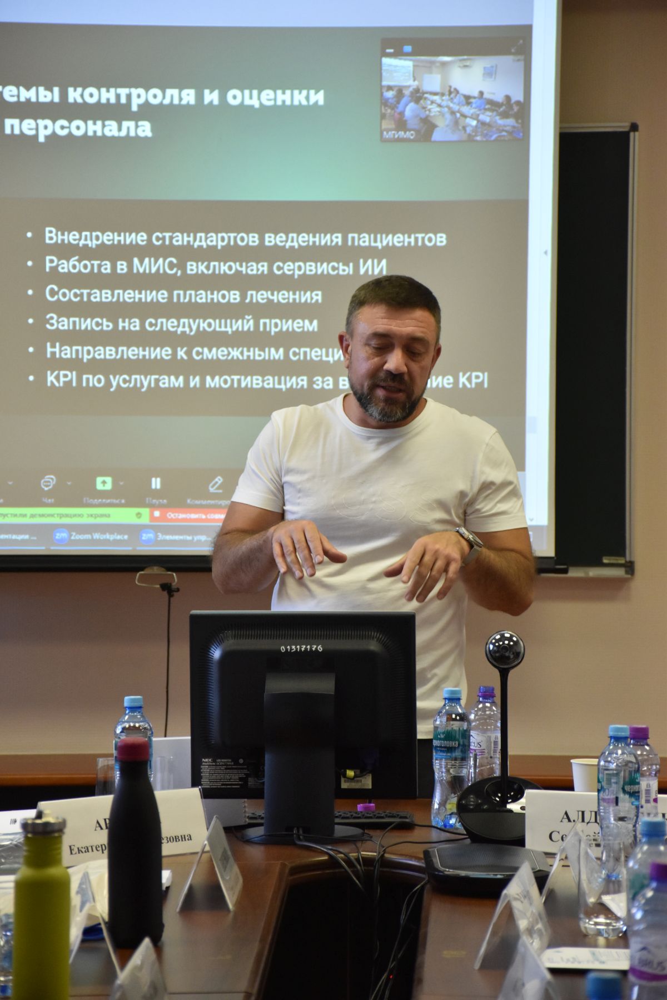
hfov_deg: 10.2
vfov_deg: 15.2
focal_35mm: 135
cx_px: 334
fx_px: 3752
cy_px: 500
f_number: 5.3
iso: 1400
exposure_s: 1/125
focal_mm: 90
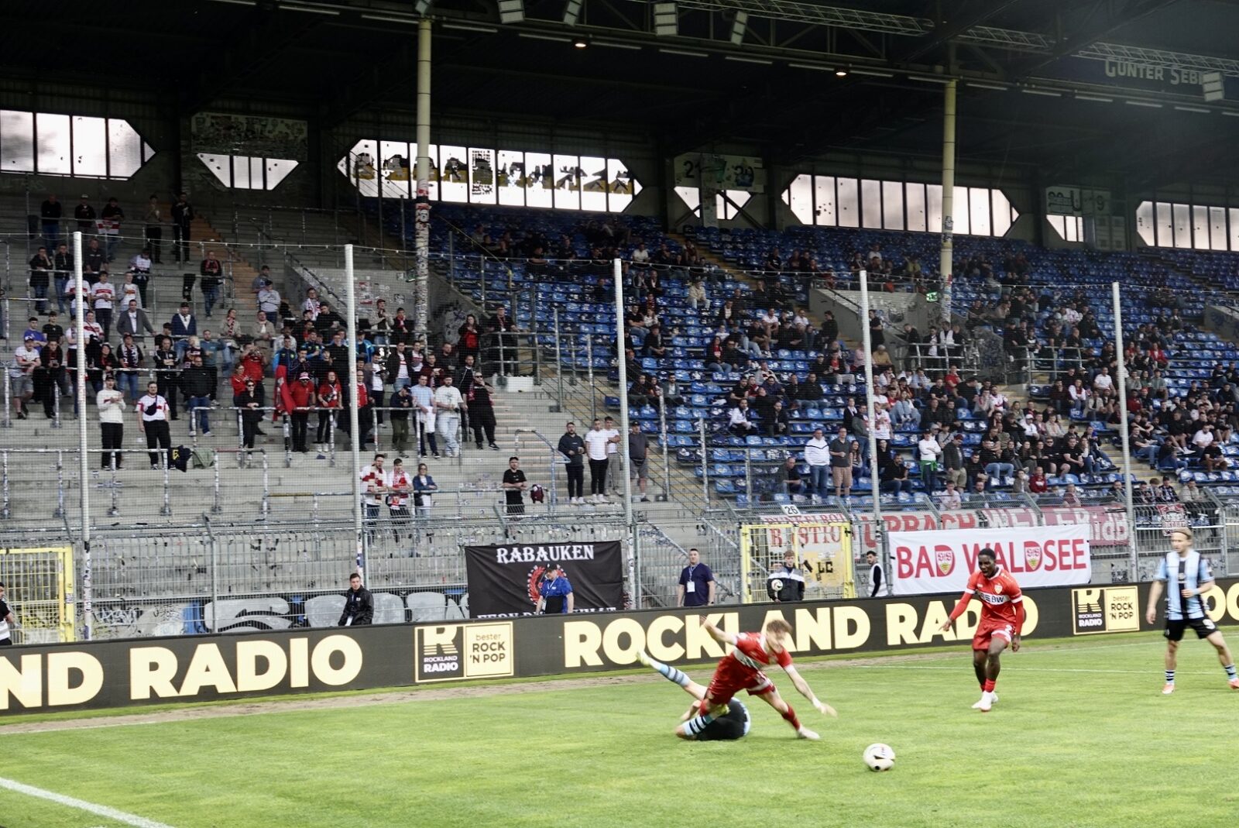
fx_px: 1860
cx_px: 620
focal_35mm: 54
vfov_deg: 25.1
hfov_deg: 36.8
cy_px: 414
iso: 400
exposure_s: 1/60
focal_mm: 19.68
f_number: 3.2
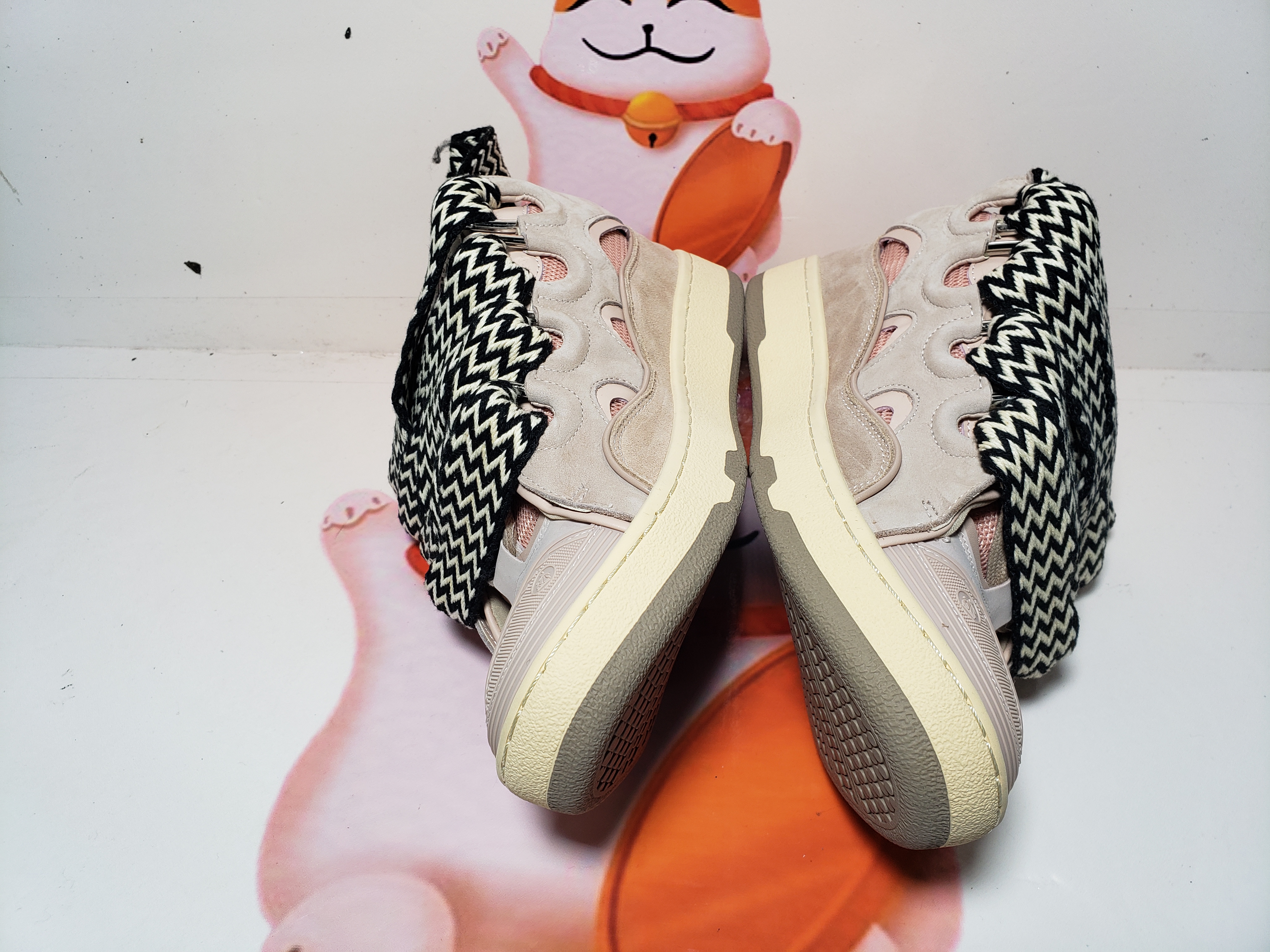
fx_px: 954
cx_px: 635
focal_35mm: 26
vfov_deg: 53.1
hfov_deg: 67.3
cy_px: 476
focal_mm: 4.3
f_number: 2.4
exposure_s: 1/206
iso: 50
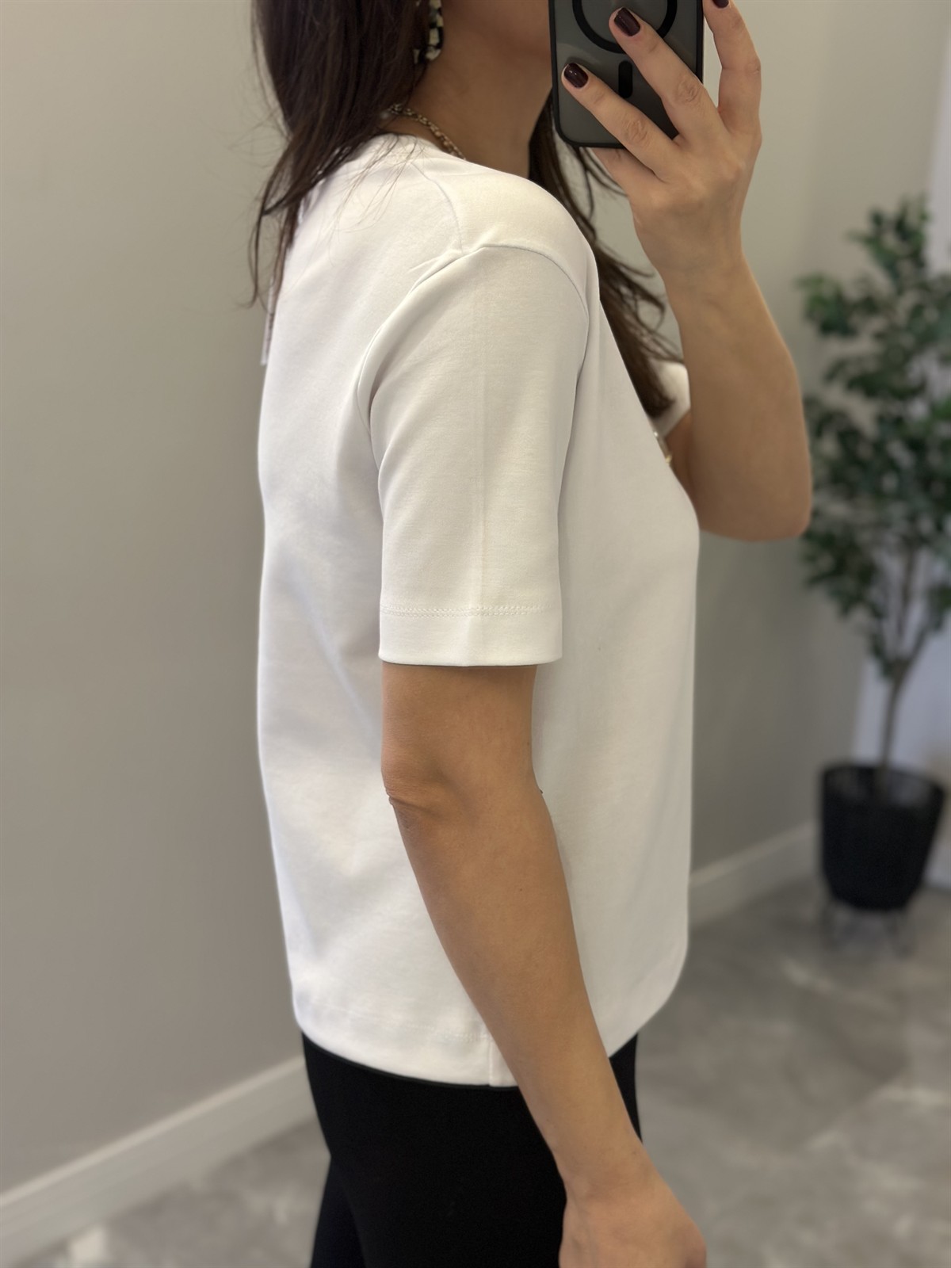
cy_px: 634
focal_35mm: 48
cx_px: 476
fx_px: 1758
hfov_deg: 30.3
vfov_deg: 39.7
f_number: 1.78
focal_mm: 6.86
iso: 125
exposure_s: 1/50
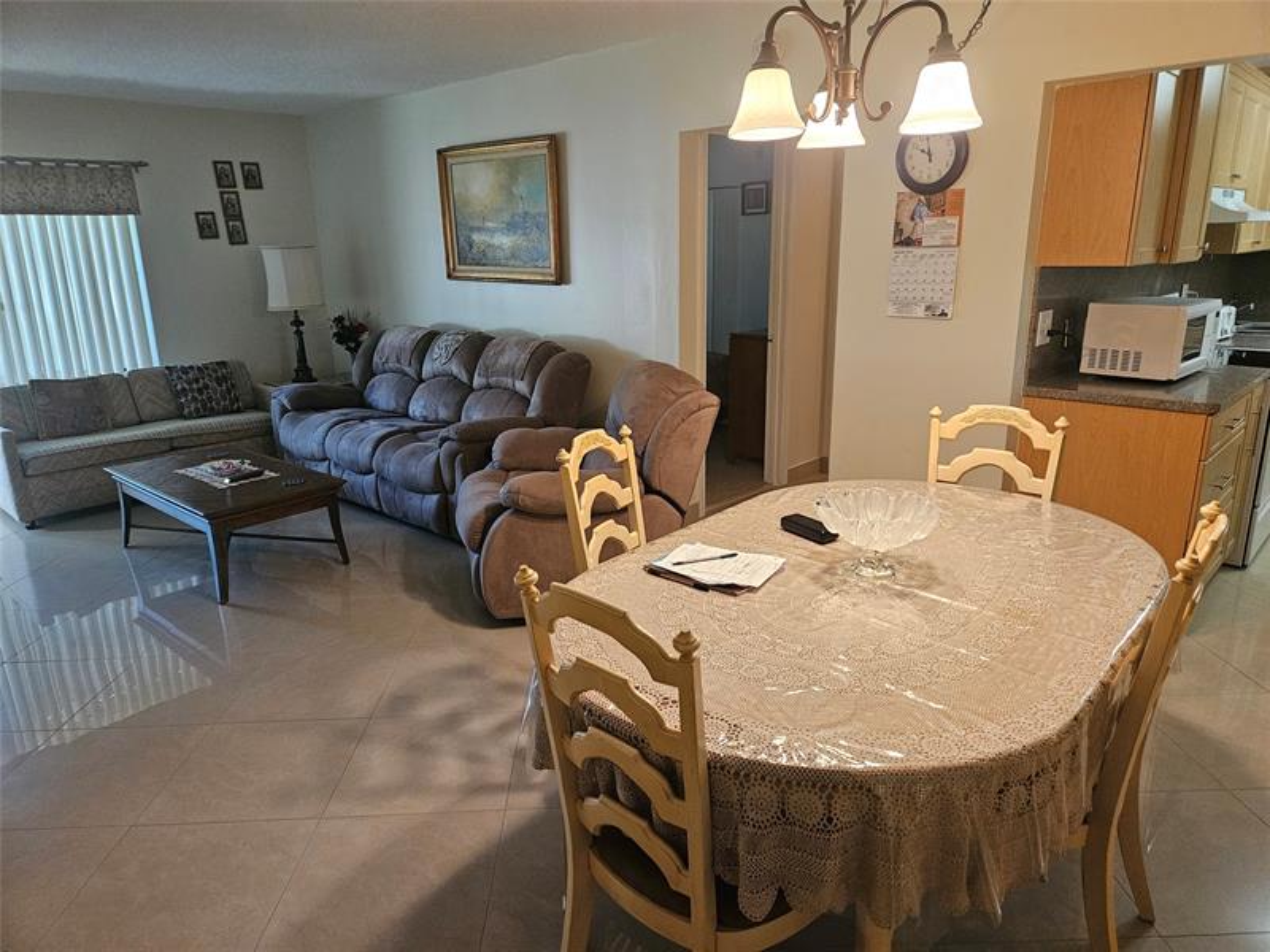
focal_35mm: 23
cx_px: 635
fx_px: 844
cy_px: 476
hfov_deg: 73.9
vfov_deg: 58.9
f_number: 1.8
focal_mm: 5.4
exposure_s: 1/120
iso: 800
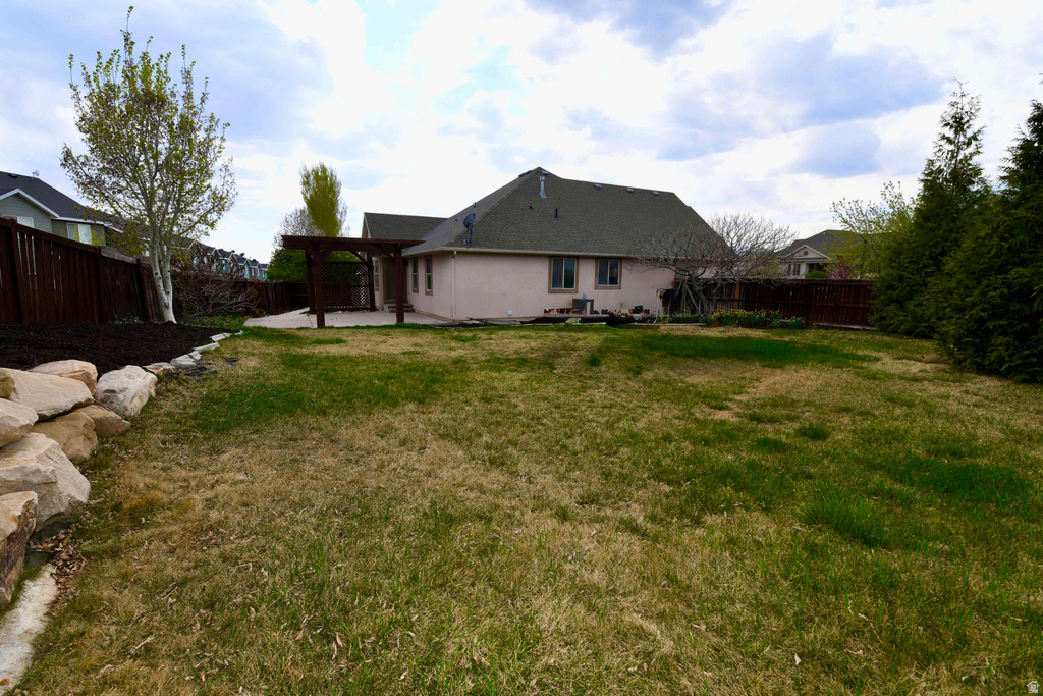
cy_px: 348
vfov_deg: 77.3
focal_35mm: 15
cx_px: 522
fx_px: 435
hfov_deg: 100.4
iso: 200
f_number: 8
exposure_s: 1/250
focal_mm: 15
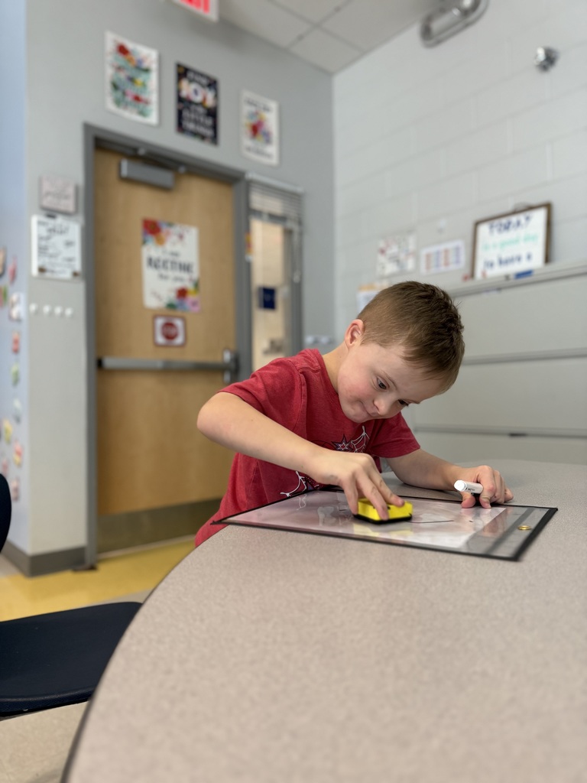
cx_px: 294
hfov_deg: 56.8
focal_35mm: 24
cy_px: 392
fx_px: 543
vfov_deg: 71.6
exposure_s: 1/60
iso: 200
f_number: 1.78
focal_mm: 6.76
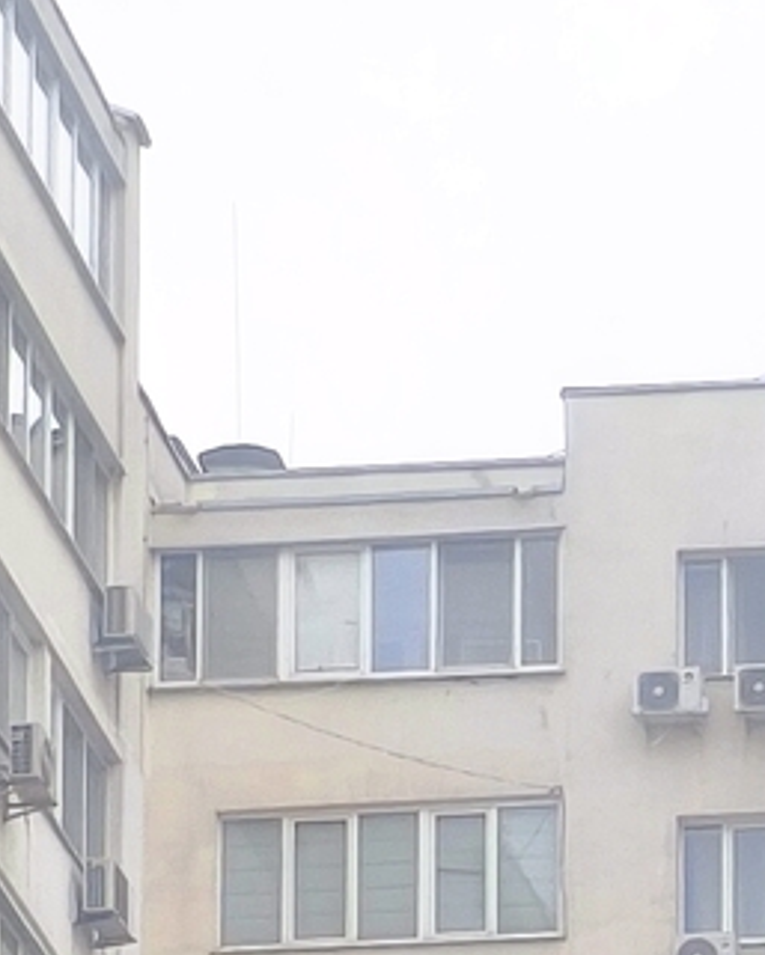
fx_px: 8798
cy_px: 2594
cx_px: 1697
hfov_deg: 4.9
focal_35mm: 311
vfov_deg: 5.9
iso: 200
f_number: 1.9
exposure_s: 1/785
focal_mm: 7.1
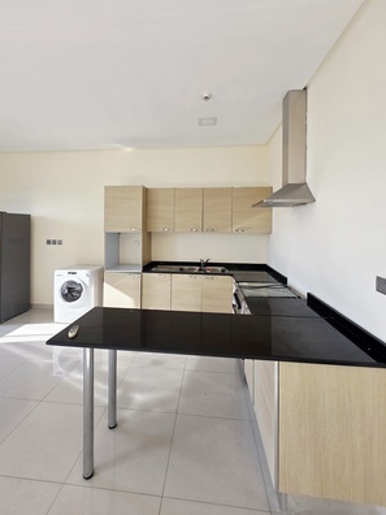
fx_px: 223
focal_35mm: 15
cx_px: 180
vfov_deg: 97.6
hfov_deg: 81.6
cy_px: 224
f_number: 1.9
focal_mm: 2.2
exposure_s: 1/370
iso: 160
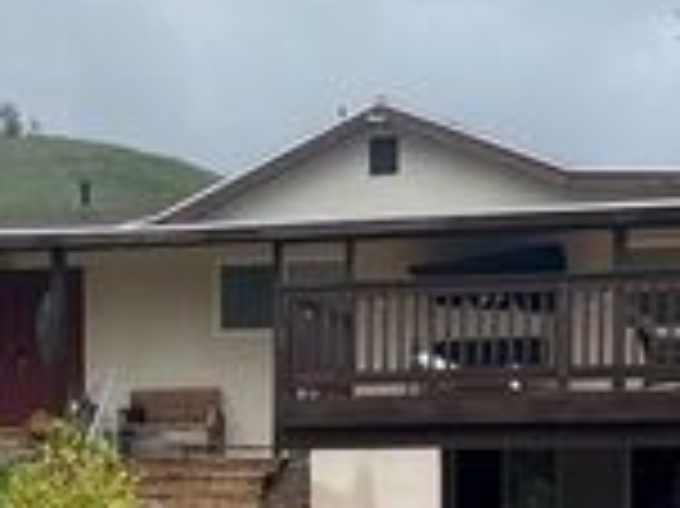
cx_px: 149
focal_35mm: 86
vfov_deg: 16.6
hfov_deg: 22.5
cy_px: 560
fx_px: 1688
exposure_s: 1/2817
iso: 50
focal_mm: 4.2
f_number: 1.6
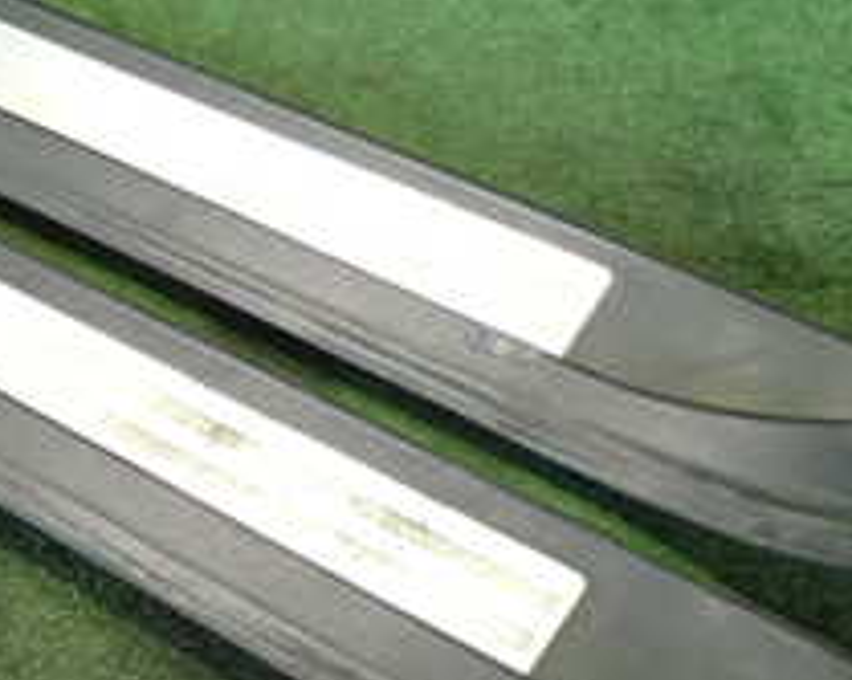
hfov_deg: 26.3
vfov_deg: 21.8
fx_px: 1764
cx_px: 90
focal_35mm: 70
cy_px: 261
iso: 400
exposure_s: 1/30
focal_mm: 4.5
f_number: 2
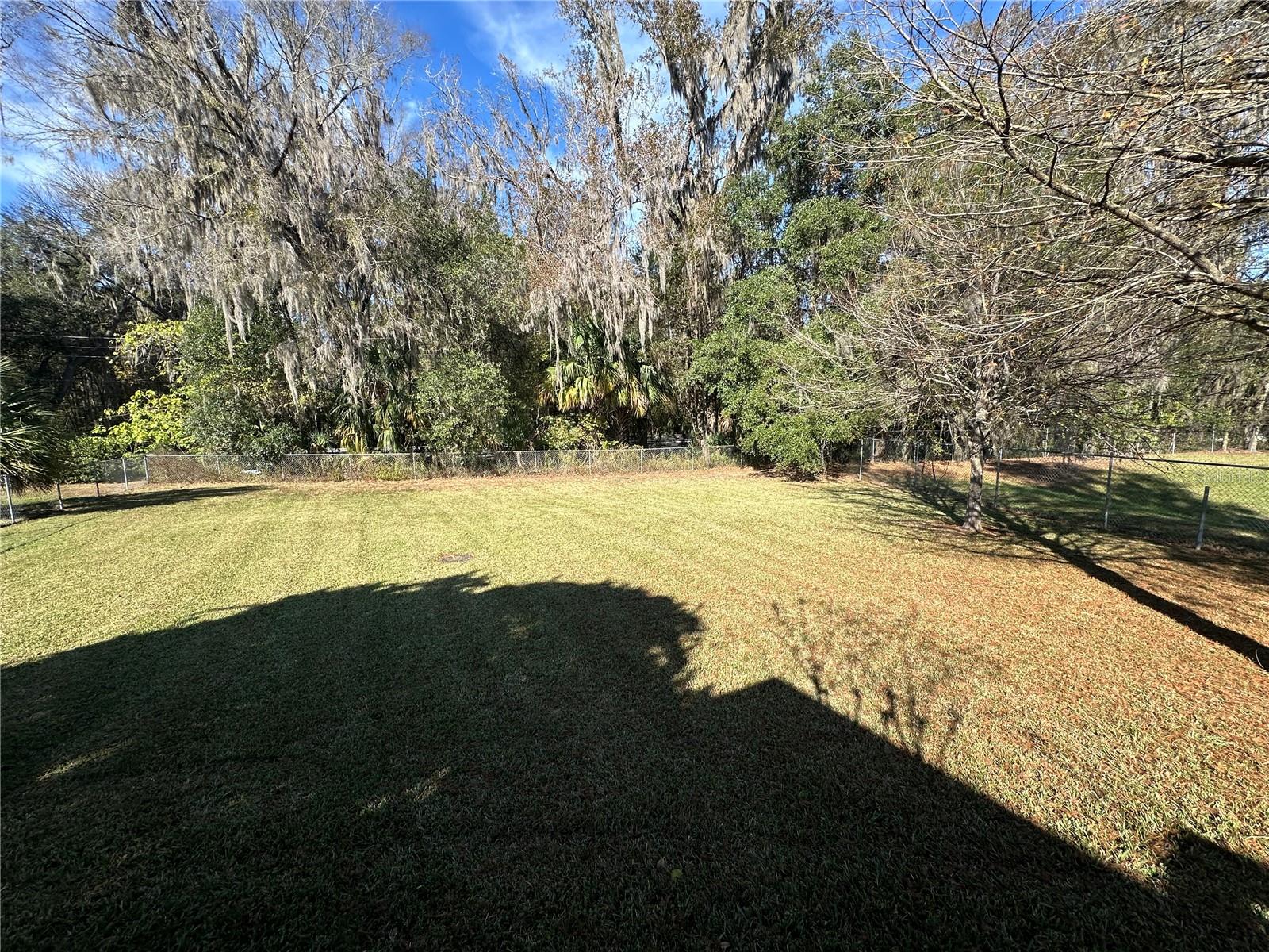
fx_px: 513
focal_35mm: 14
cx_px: 634
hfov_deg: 102.1
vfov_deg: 85.7
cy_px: 476
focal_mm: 2.22
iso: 40
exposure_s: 1/924
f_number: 2.2
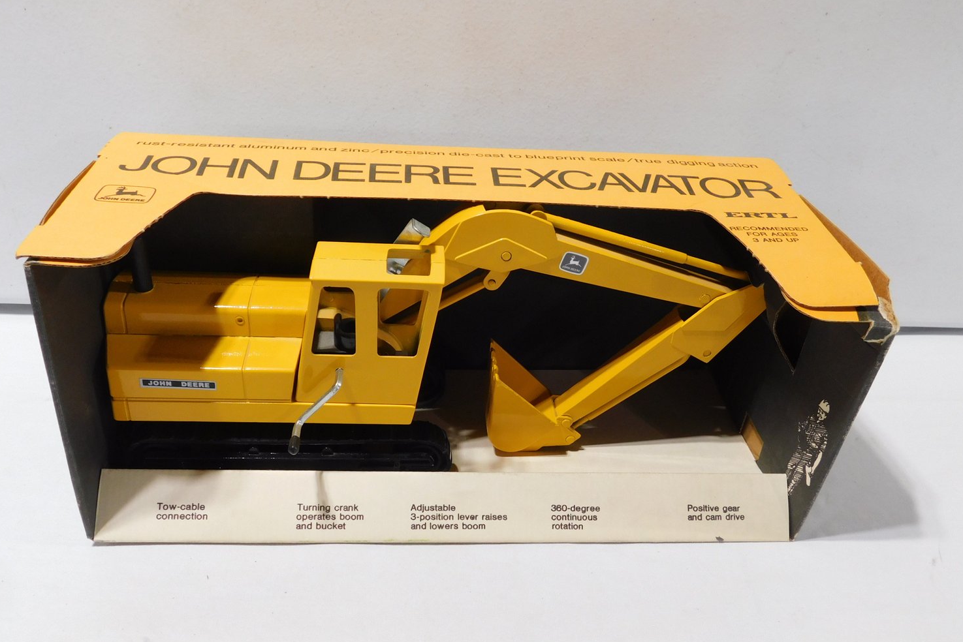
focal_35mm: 32
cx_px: 474
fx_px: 856
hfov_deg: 58.7
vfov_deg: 41.0
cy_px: 368
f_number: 3.2
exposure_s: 1/30
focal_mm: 5.3
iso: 160
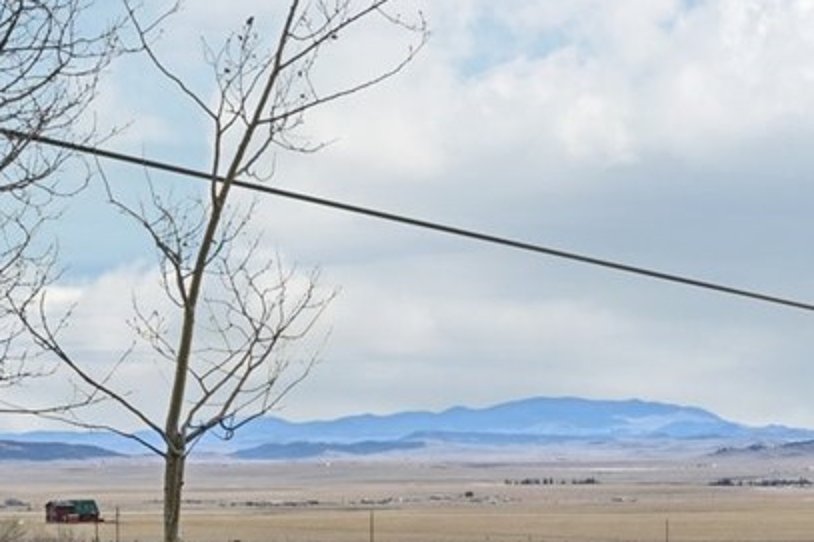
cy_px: 391
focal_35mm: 125
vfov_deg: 10.9
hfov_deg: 14.1
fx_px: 2825
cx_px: 1551
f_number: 13
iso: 64
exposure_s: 1/80
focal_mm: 30
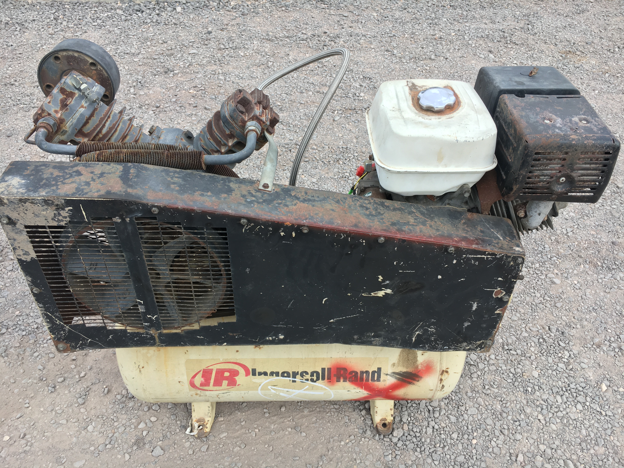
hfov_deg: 61.7
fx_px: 523
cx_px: 312
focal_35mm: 29
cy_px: 234
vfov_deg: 48.2
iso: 25
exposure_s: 1/192
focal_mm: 4.15
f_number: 2.2
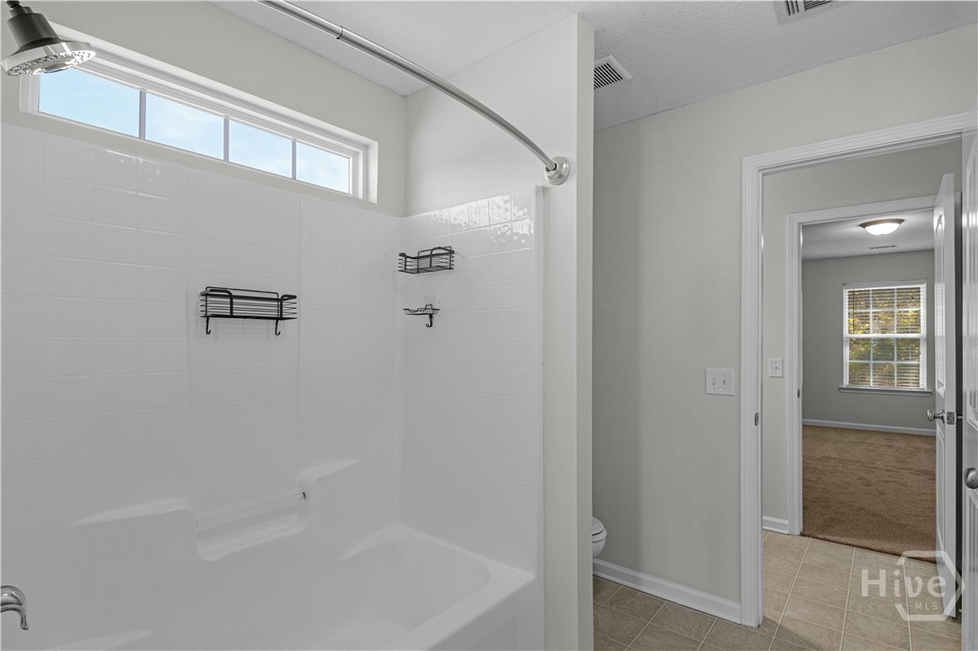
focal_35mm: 16
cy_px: 326
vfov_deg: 72.0
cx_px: 489
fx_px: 448
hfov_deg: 95.0
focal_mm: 11
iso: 250
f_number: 7.1
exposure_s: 1/10
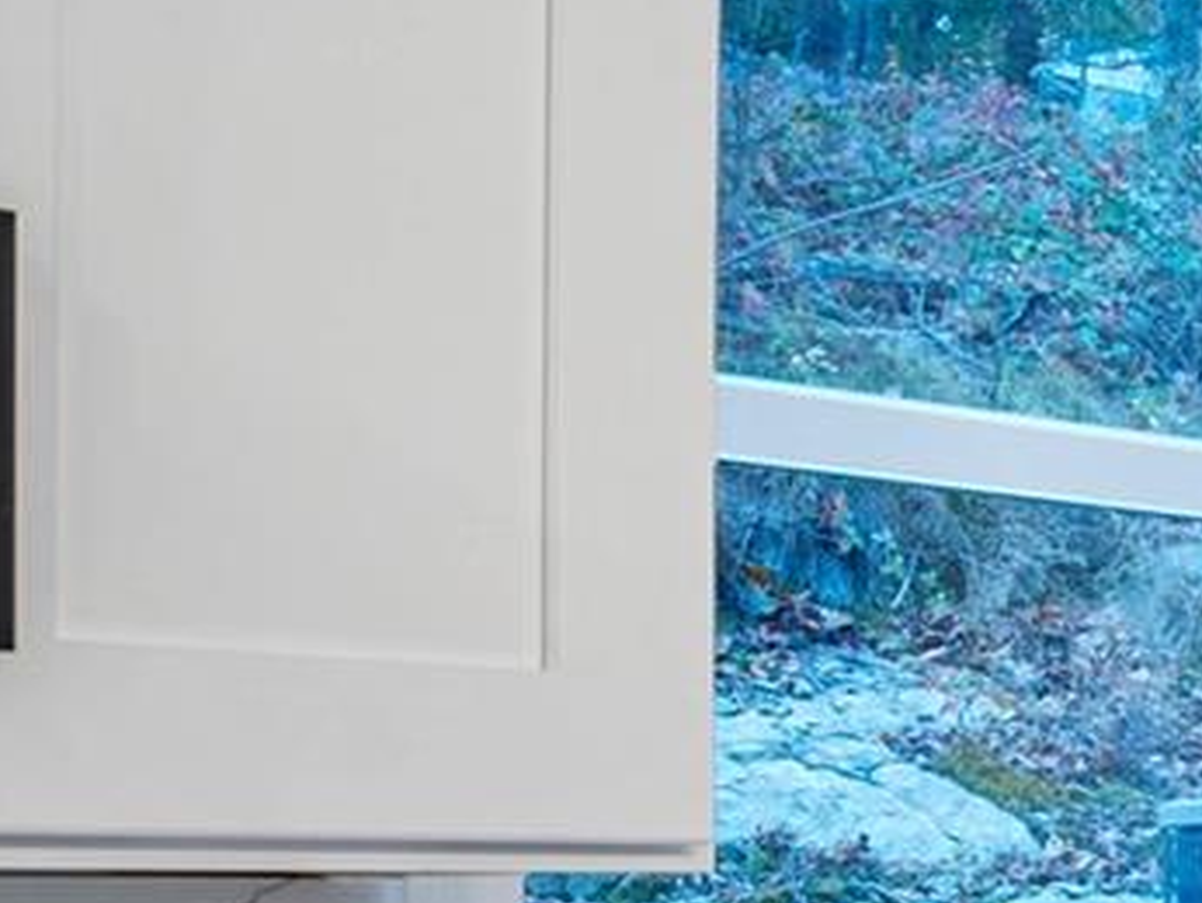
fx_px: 3162
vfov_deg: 15.9
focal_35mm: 91
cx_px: 2626
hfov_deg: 15.5
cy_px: 936
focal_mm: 16
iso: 200
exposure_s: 1/30
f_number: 8
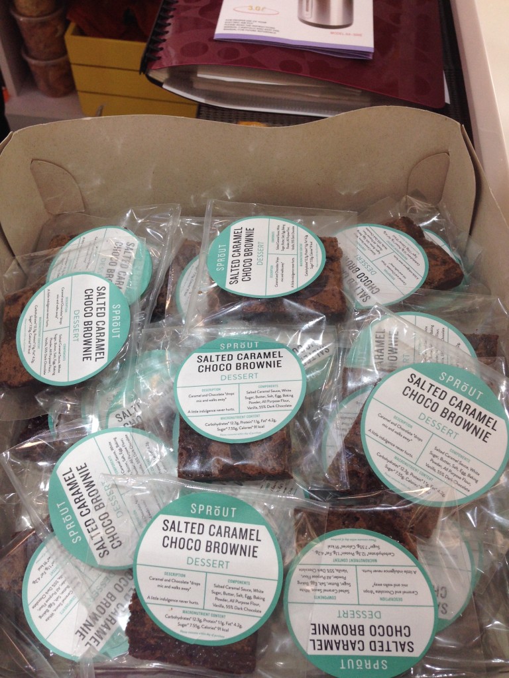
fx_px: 647
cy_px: 339
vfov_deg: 55.4
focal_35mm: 33
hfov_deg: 42.9
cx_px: 254
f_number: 2.4
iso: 80
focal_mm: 4.12
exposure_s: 1/120
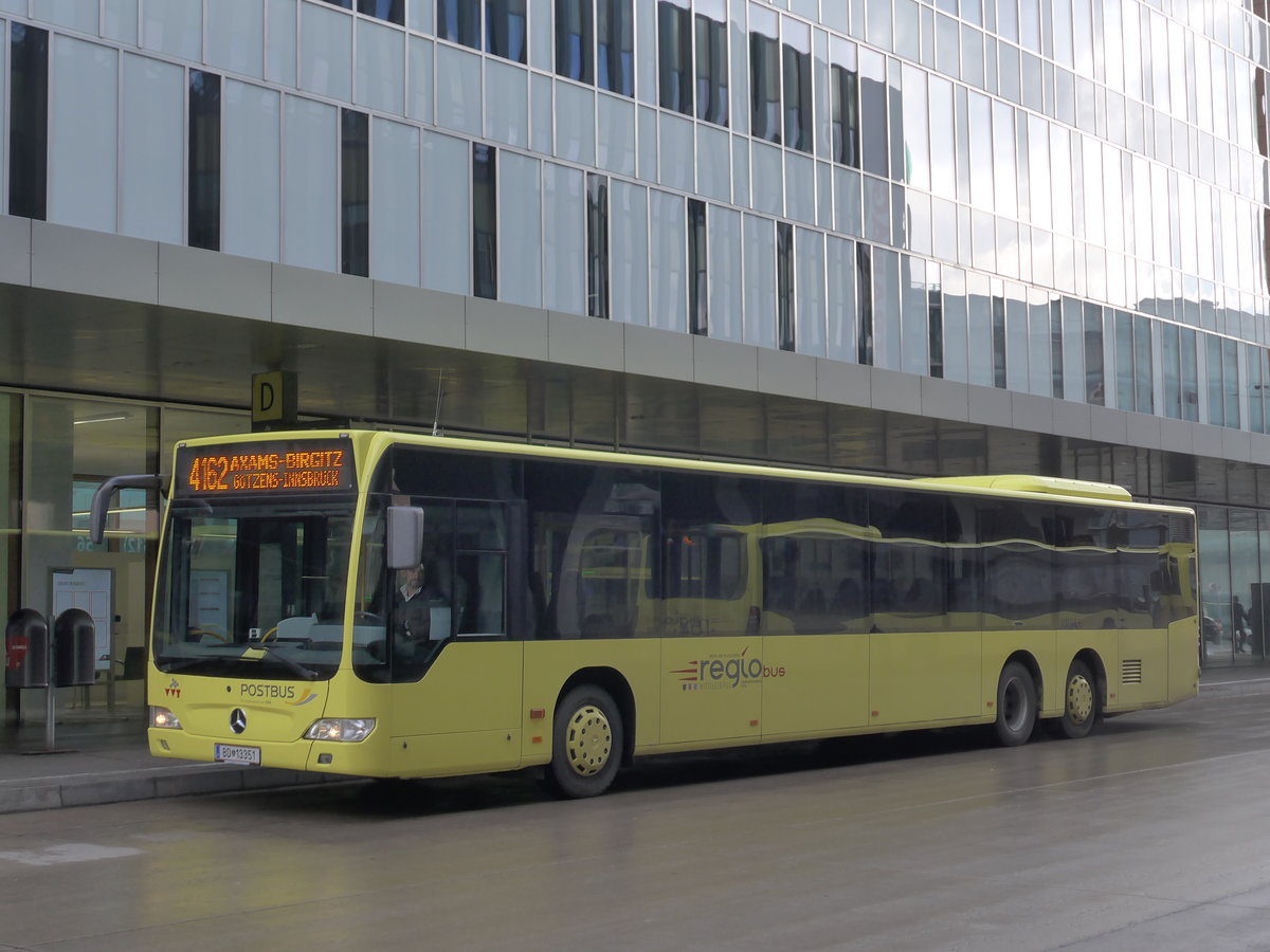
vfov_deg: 26.6
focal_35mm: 55
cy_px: 476
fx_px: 2018
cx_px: 635
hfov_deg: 34.9
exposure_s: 1/200
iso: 160
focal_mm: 11.3
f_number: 3.4
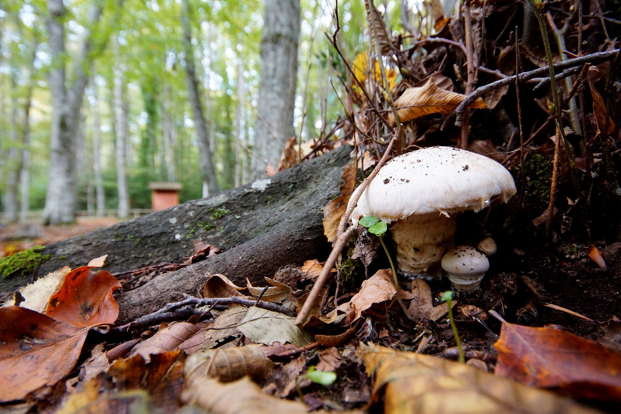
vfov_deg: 72.1
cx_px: 310
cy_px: 207
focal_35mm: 16
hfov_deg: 95.0
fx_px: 285
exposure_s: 1/50
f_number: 4.5
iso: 800
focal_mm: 11
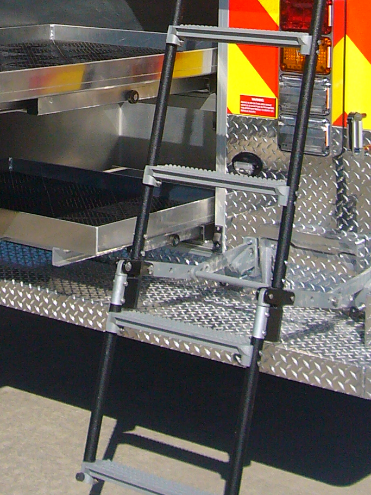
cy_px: -94
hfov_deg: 14.9
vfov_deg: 18.8
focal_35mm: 99
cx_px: 102
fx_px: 1414
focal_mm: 5.2
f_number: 6.3
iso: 80
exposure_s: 1/500
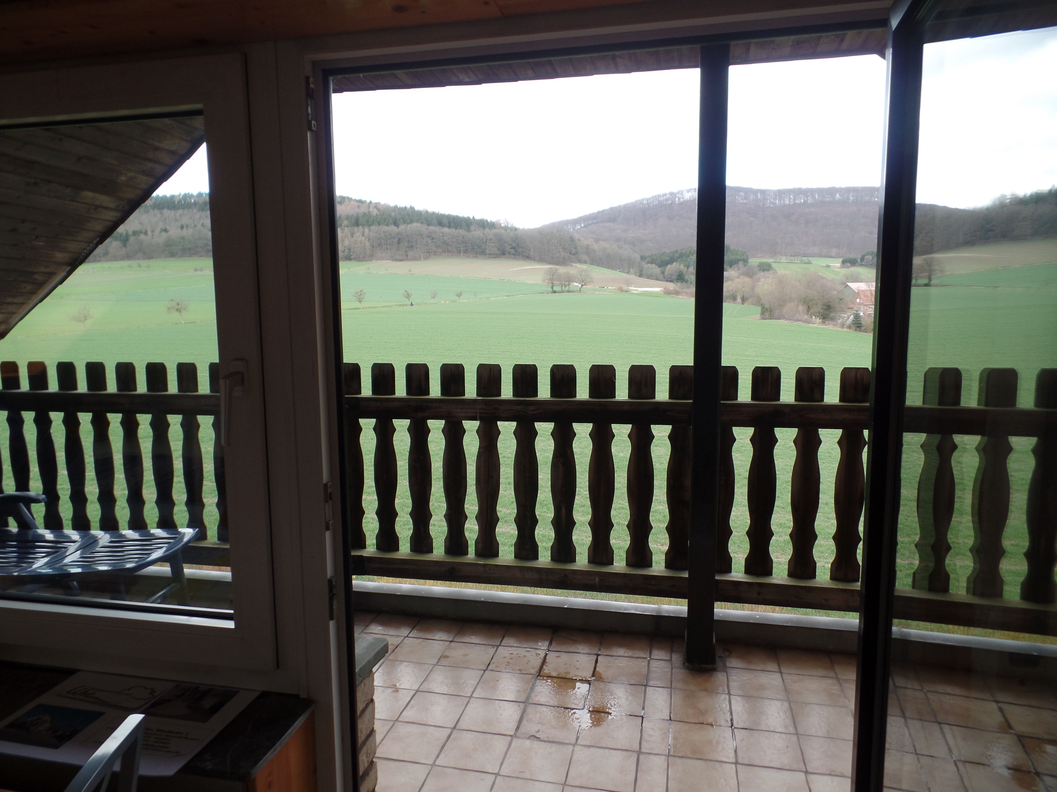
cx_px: 528
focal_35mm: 23
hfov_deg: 73.9
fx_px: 702
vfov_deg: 58.9
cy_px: 396
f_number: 3.2
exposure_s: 1/125
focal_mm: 4.1
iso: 80
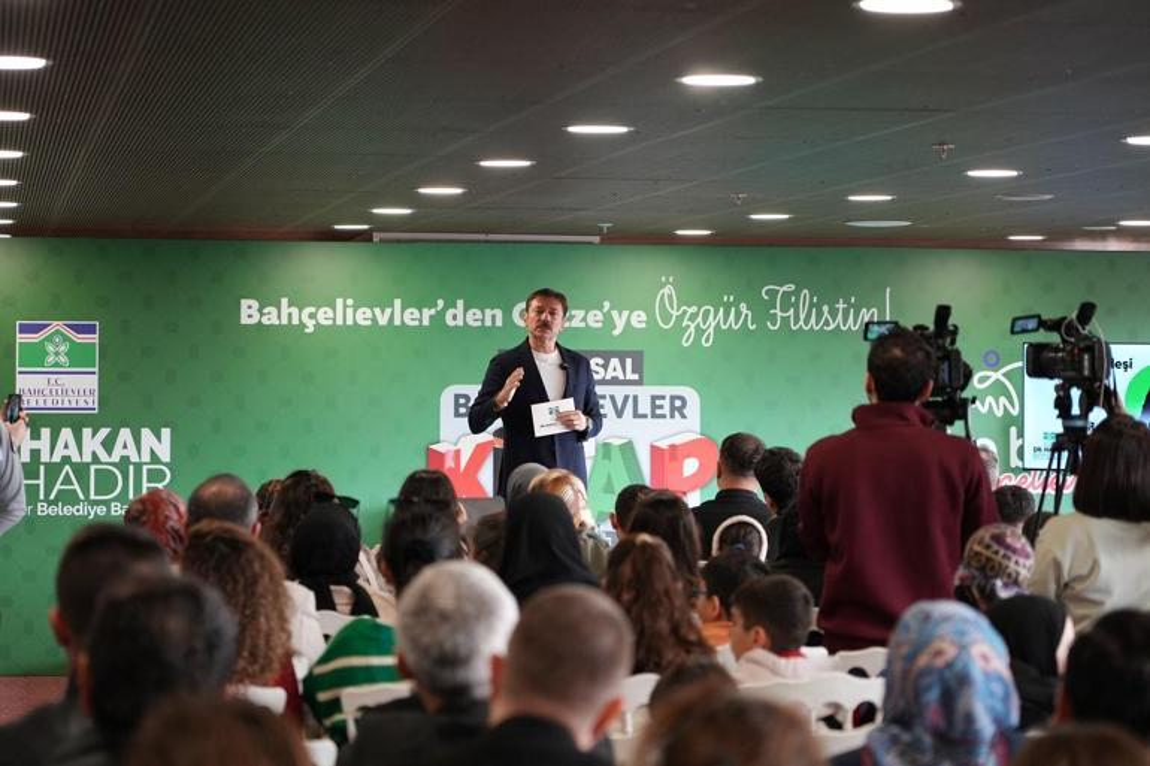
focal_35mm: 105
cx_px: 575
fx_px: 3353
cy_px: 383
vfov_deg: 13.0
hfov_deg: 19.5
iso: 2000
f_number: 4
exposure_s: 1/160
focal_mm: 105
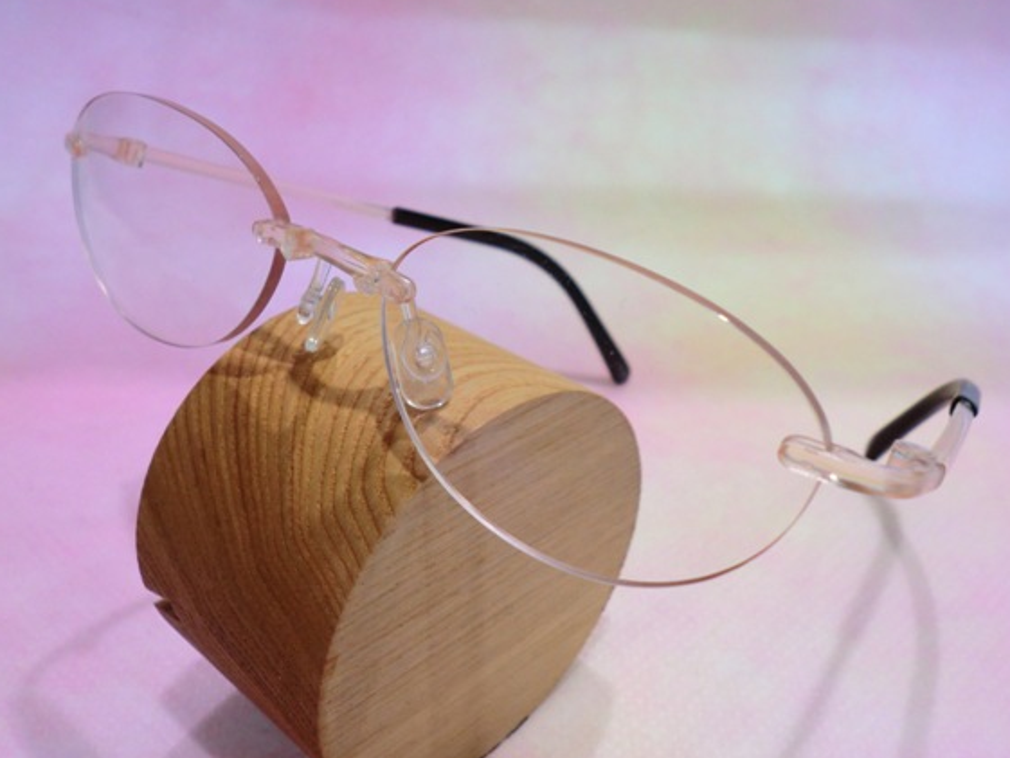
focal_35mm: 35
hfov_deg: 52.6
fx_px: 1021
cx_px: 531
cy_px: 395
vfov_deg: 40.7
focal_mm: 5.8
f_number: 3.5
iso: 100
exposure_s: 1/60
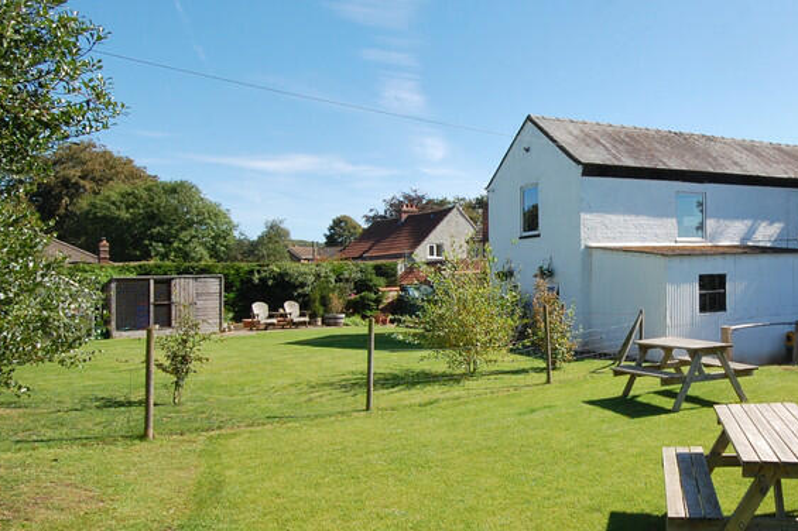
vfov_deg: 43.4
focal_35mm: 30
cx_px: 612
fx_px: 663
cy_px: 323
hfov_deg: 58.4
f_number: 9
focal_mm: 11
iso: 200
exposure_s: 1/320
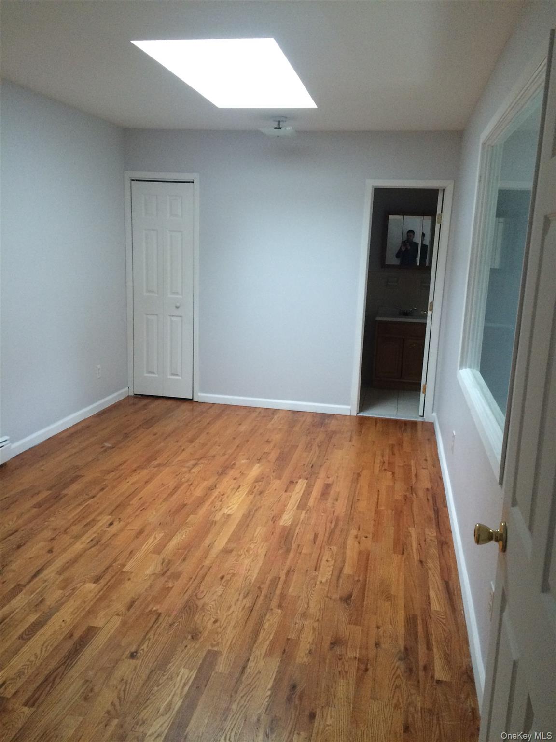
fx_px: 621
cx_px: 278
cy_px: 371
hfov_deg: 48.2
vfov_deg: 61.7
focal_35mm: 29
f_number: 2.2
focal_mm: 4.15
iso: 200
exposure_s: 1/30
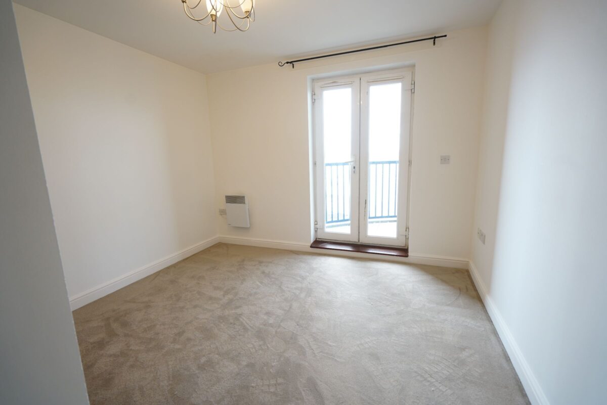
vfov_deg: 73.8
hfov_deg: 96.7
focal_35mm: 16
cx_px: 304
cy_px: 202
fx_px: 270
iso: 400
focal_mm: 16
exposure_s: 1/60
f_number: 4
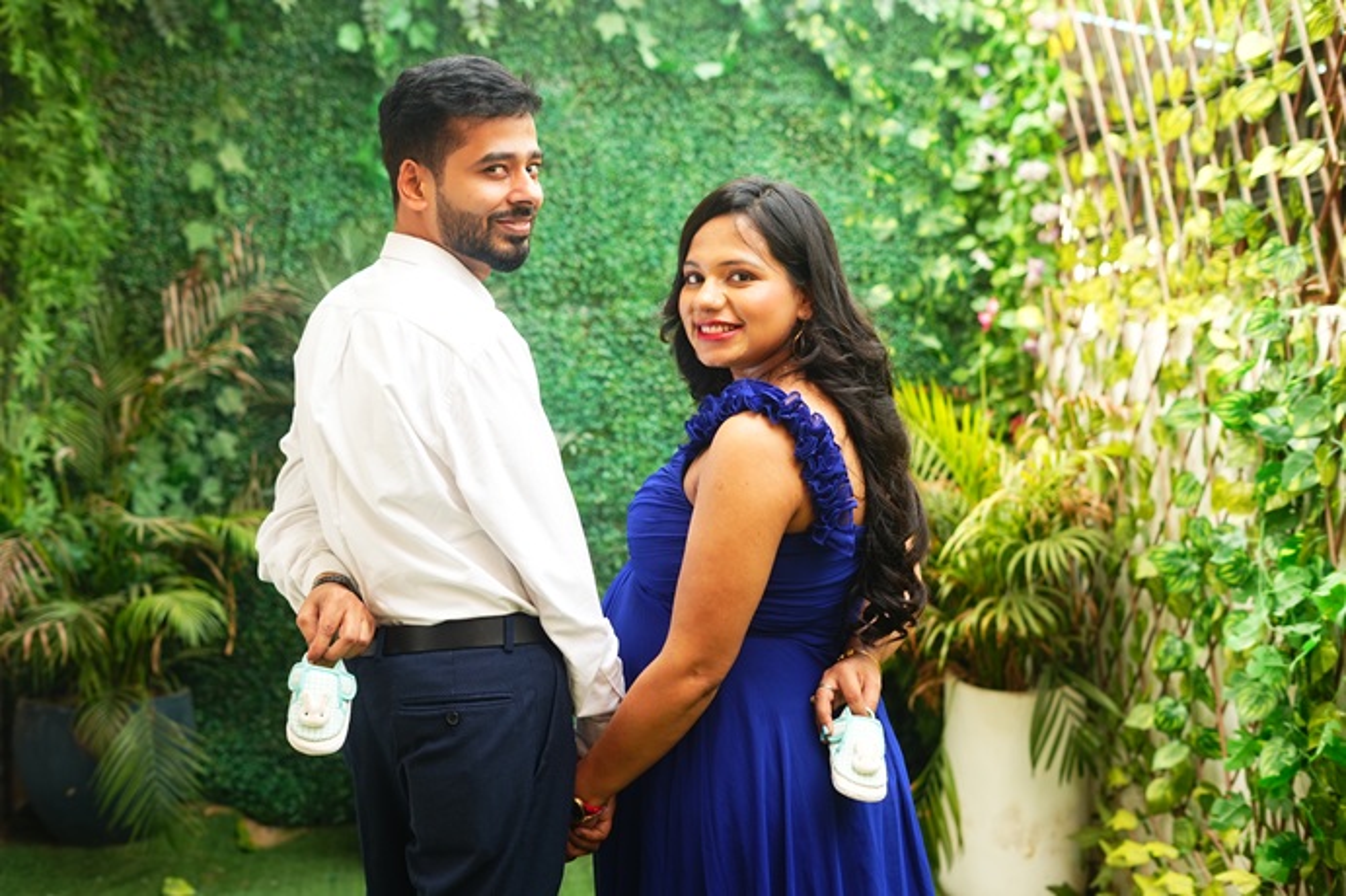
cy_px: 448
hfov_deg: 39.6
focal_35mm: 50
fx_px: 1868
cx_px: 673
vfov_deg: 27.0
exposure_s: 1/200
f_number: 3.2
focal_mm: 50
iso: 250
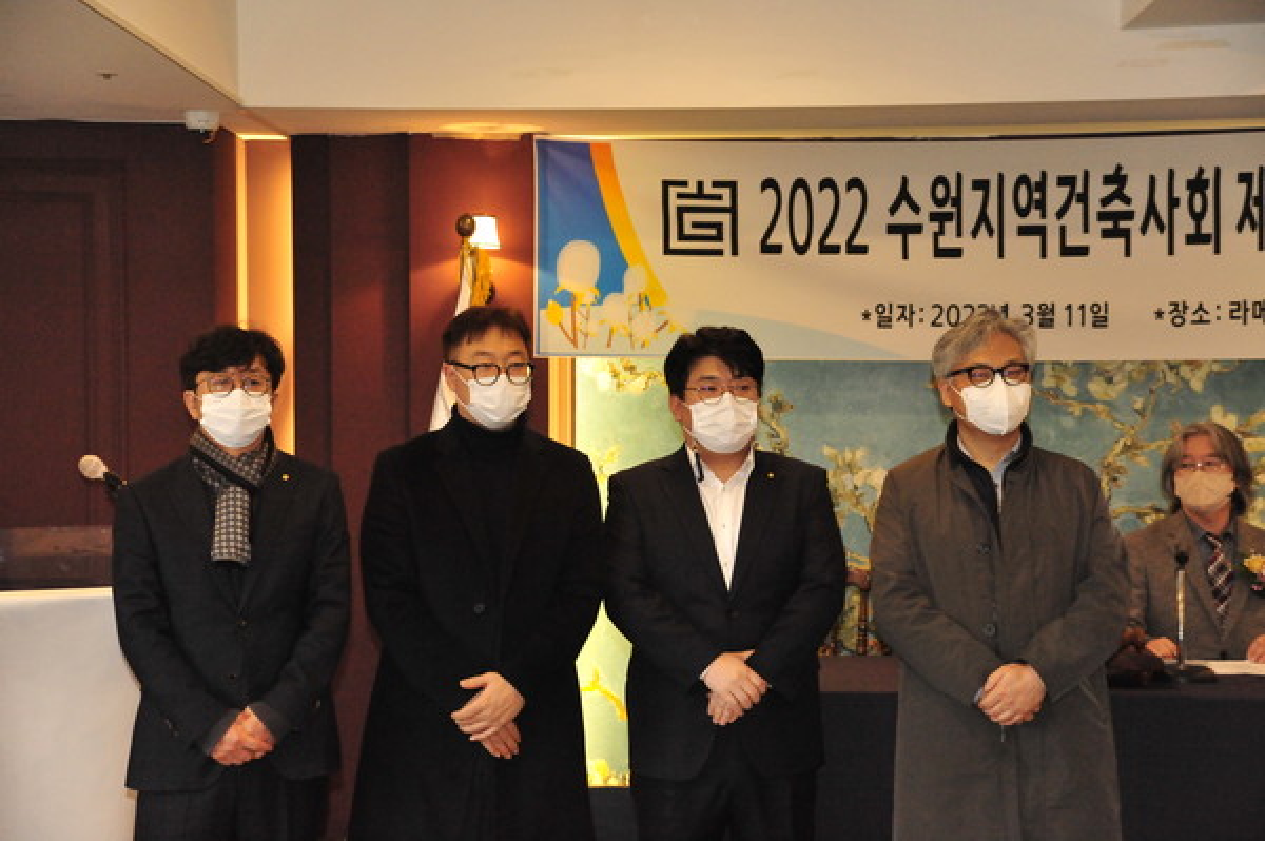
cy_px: 420
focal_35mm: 65
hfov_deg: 31.0
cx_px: 632
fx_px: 2282
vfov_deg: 20.9
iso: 6400
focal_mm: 65
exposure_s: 1/160
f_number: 5.6
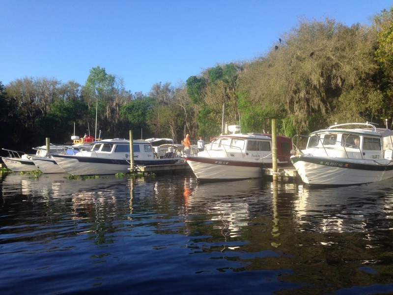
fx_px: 375
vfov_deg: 42.9
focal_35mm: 33
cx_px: 196
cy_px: 148
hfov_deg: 55.4
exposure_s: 1/661
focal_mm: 4.12
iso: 50
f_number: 2.4
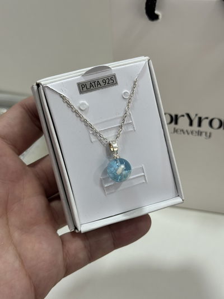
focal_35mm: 48
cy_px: 150
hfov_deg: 30.3
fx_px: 414
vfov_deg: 39.6
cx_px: 112
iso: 50
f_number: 1.78
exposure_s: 1/50
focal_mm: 6.76
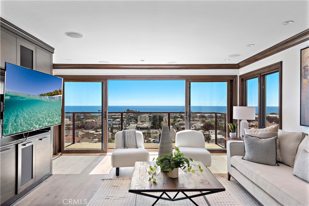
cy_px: 103
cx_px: 154
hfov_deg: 73.7
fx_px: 206
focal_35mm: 24
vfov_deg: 53.1
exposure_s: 1/3200
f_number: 7.1
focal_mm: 24
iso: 125
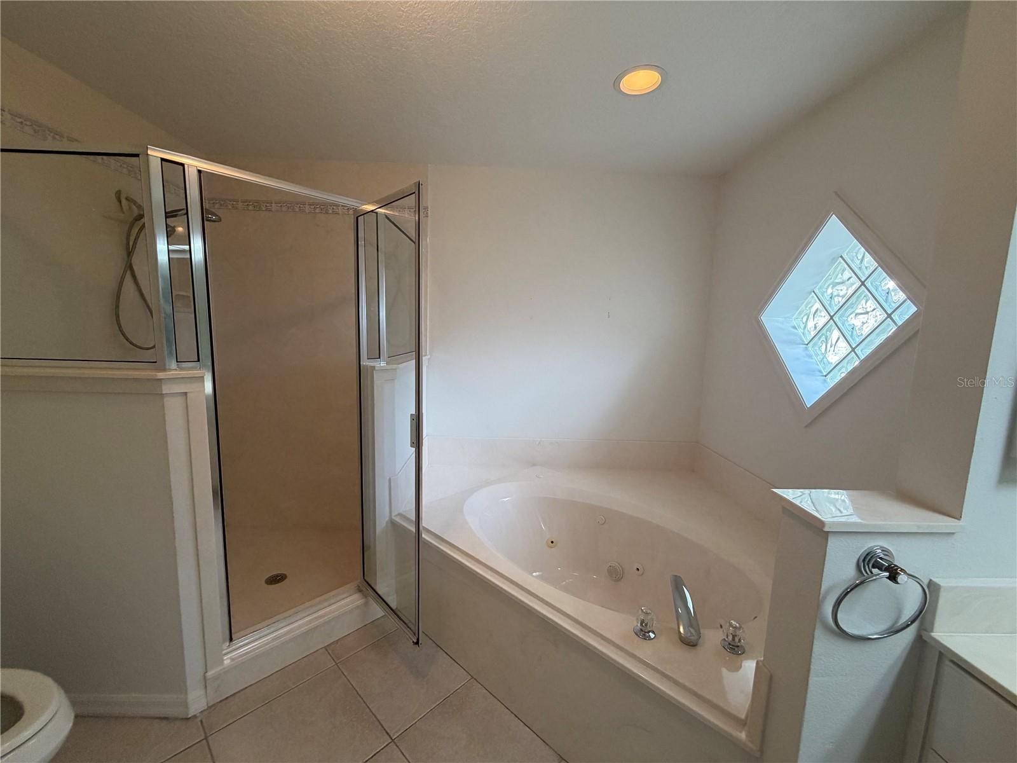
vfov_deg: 85.7
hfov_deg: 102.1
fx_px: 411
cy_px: 382
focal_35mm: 14
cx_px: 508
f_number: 2.2
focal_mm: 2.22
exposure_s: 1/60
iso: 160
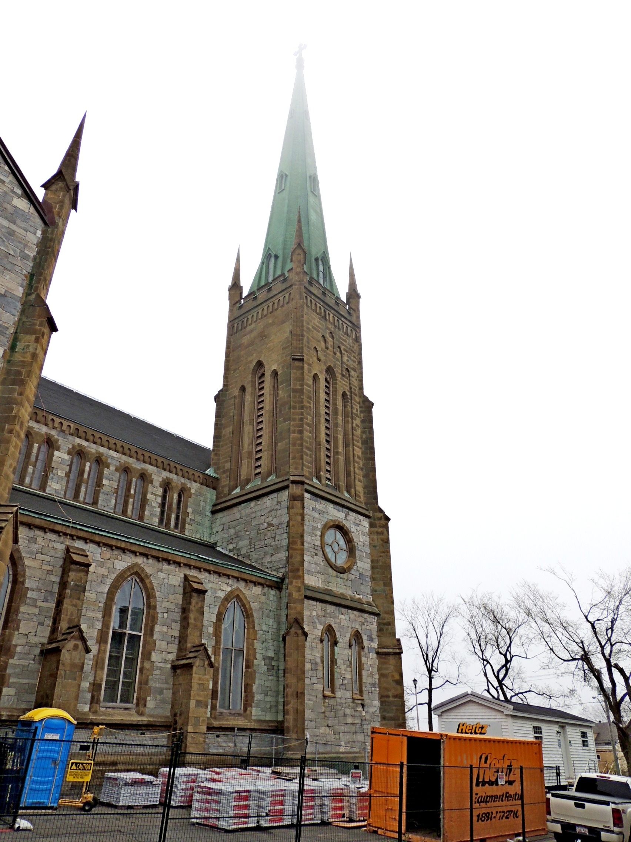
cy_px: 421
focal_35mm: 24
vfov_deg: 71.6
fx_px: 583
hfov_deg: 56.8
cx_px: 316
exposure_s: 1/1250
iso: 100
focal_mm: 4.3
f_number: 4.2
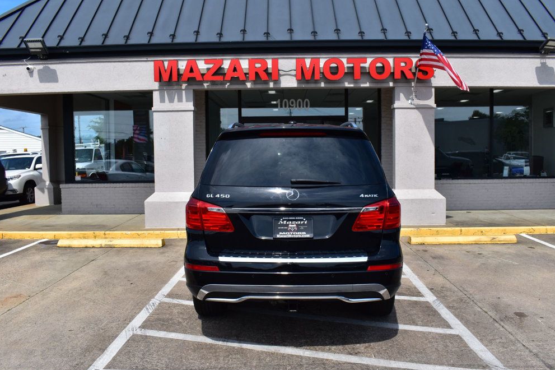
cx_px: 282
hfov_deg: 60.3
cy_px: 182
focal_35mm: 31
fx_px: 478
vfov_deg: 42.3
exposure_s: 1/500
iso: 280
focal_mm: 20
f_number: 11
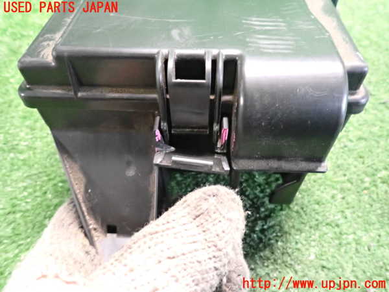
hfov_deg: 69.4
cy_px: 146
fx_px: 281
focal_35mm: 25
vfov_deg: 54.9
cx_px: 194
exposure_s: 1/40
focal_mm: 4.5
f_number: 2
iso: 3200
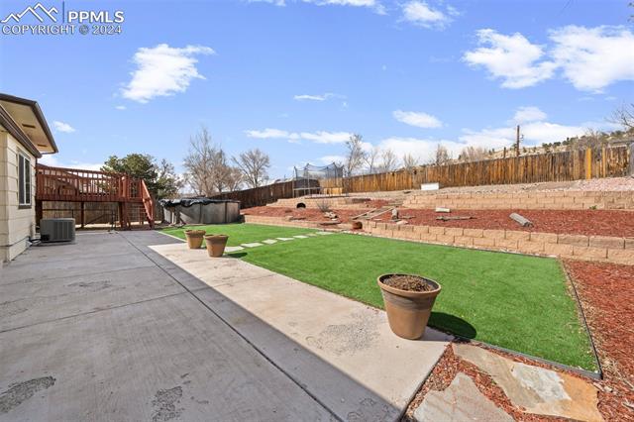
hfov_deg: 108.4
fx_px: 229
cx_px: 317
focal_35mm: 13
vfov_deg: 85.4
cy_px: 211
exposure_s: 1/50
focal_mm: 13
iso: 100
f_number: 10
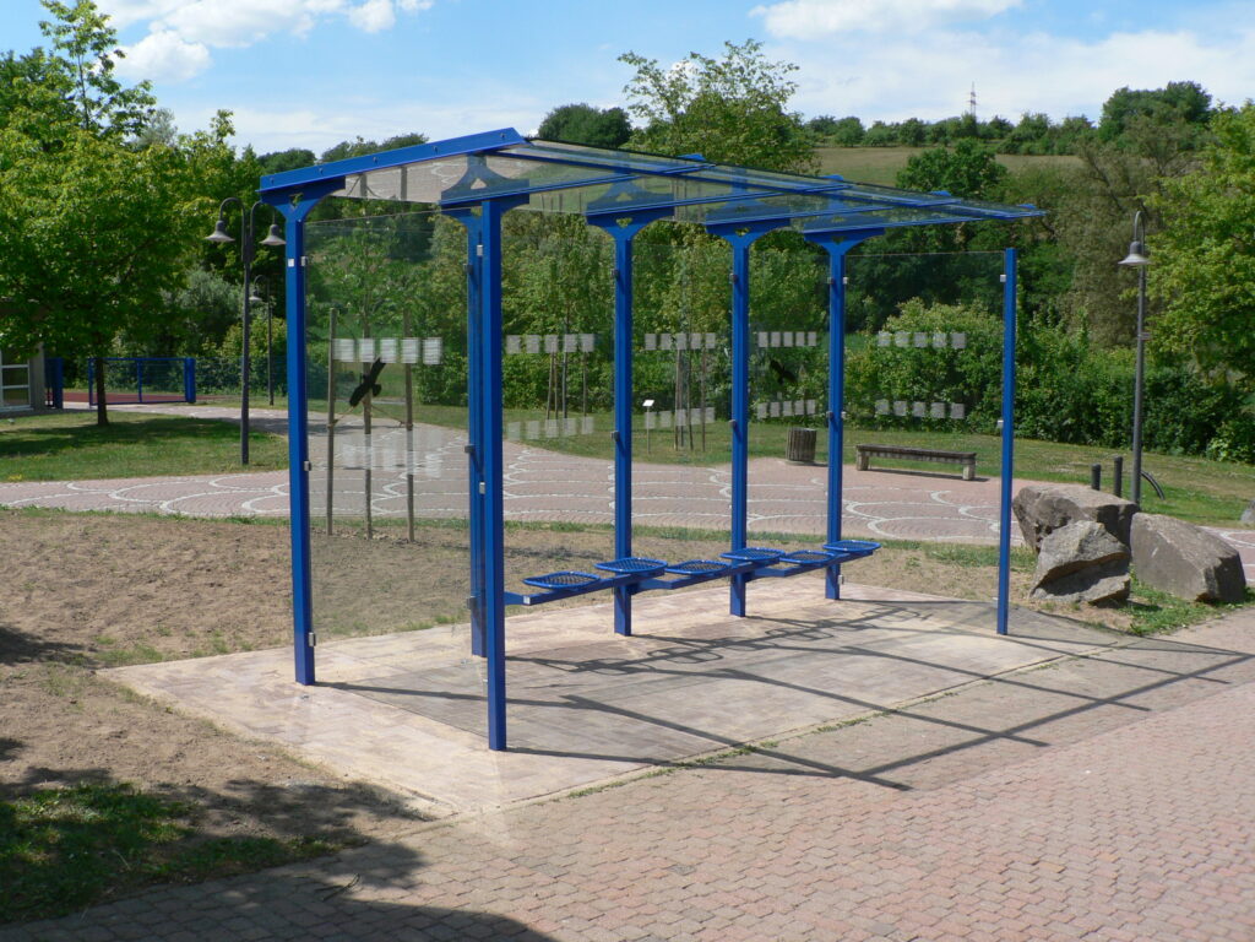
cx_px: 628
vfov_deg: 39.7
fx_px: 1305
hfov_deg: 51.4
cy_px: 471
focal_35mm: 36
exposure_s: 1/400
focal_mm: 6
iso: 80
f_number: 5
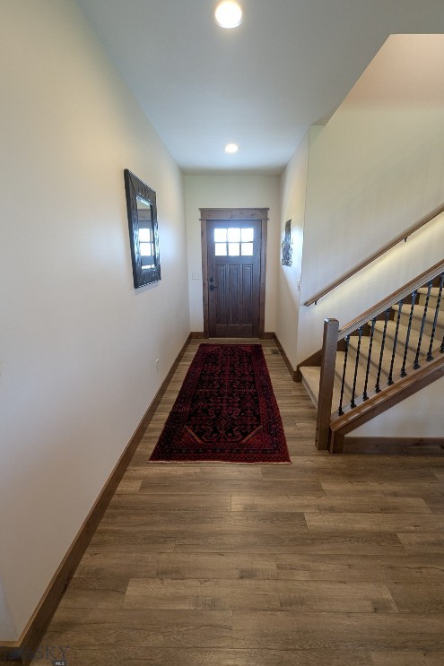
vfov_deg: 104.3
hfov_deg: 81.1
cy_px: 330
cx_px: 231
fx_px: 259
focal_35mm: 14
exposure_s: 1/30
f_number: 2.2
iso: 73
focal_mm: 1.95
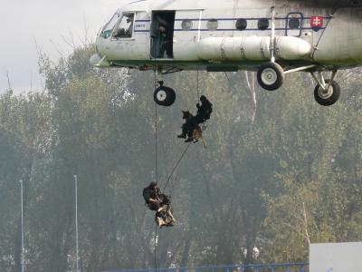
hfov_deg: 8.1
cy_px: 136
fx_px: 2552
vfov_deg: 6.1
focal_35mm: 244
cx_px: 181
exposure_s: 1/320
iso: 80
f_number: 4
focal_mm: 40.7
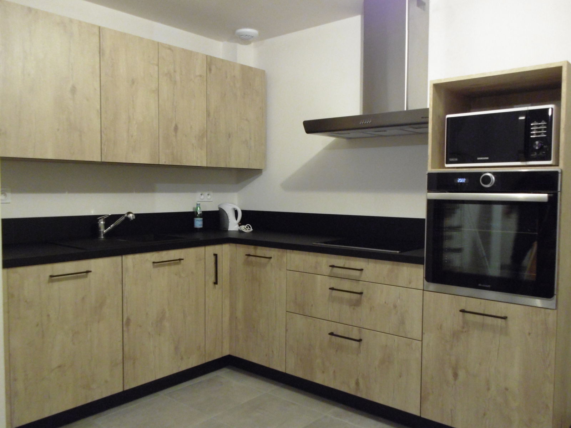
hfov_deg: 61.7
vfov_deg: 48.2
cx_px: 286
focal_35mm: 29
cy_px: 214
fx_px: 478
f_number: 3.2
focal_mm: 5.3
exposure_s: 1/8
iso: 500
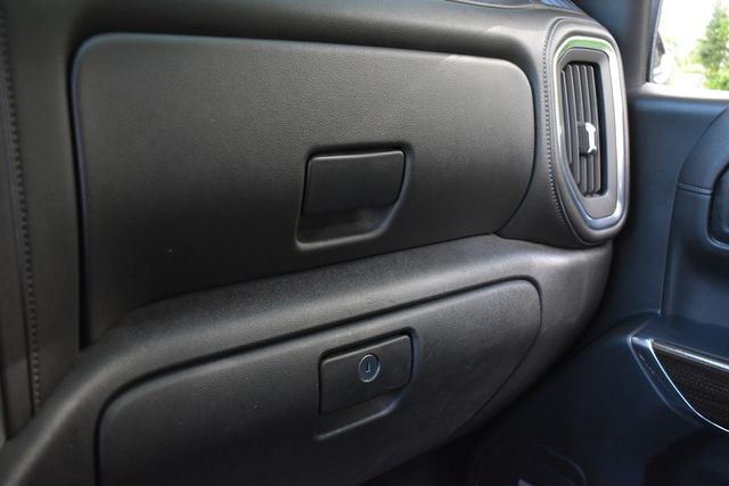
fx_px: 729
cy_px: 243
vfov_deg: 36.9
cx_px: 364
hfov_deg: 53.1
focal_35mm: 36
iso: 2000
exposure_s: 1/125
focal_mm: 24
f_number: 3.8
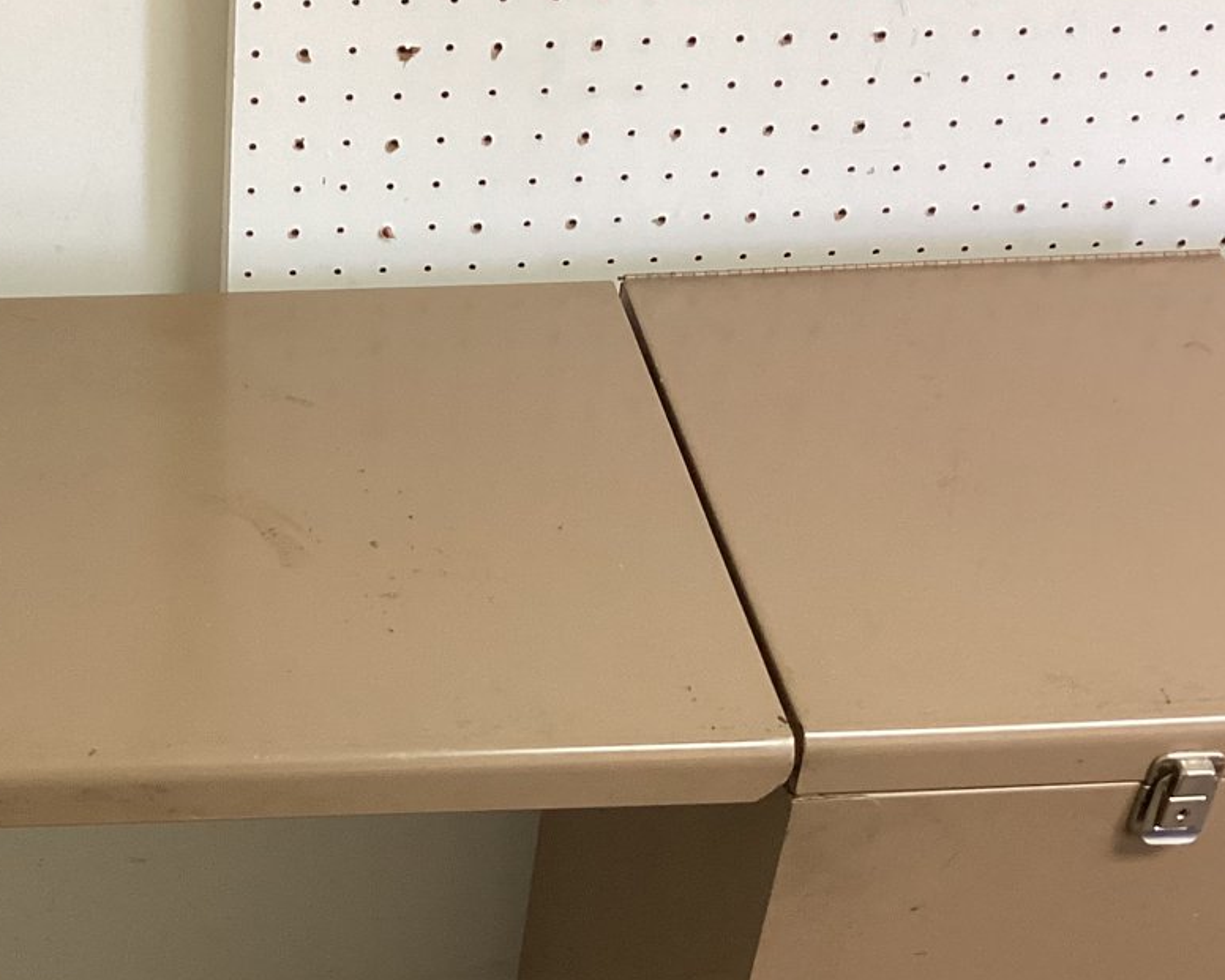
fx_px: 2139
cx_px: 160
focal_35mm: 59
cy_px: 730
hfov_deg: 30.7
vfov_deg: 25.5
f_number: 2.4
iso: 160
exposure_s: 1/60
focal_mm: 3.3
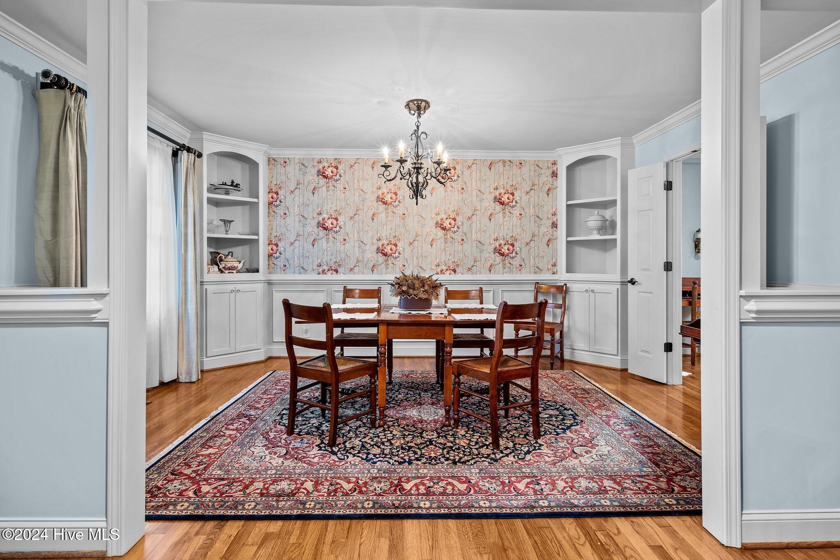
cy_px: 280
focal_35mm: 17
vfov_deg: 70.4
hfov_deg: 93.3
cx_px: 420
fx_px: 397
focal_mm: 17
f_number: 6.3
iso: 400
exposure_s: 2
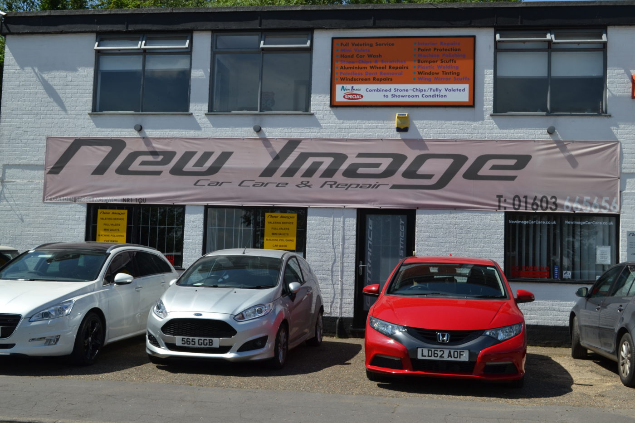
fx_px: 794
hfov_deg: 43.6
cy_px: 212
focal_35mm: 45
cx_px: 318
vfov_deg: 29.9
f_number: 7.1
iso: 100
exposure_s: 1/200
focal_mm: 30
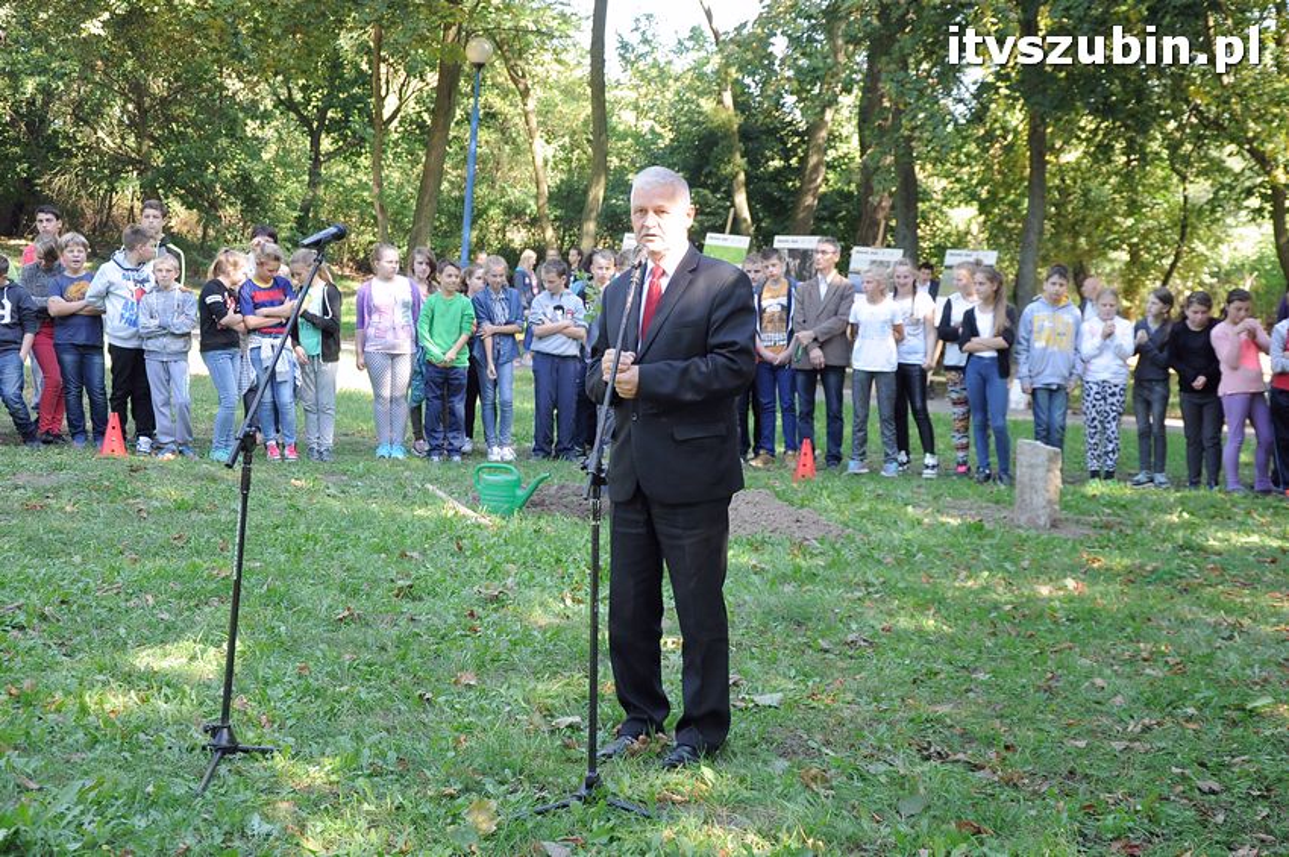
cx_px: 644
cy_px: 428
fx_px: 1878
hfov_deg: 37.9
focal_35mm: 52
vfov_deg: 25.7
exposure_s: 1/100
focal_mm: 35
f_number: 5
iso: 400
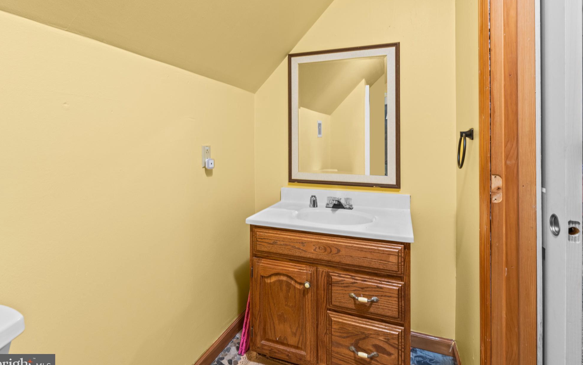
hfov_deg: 94.4
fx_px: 270
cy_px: 173
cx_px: 293
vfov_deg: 68.0
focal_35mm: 17
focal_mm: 16
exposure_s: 1
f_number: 8
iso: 400
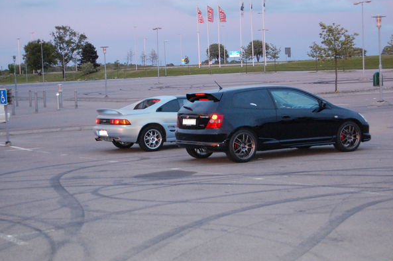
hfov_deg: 25.1
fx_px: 883
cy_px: 133
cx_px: 201
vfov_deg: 16.8
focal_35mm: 81
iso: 1600
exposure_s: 1/60
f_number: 5.6
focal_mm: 50
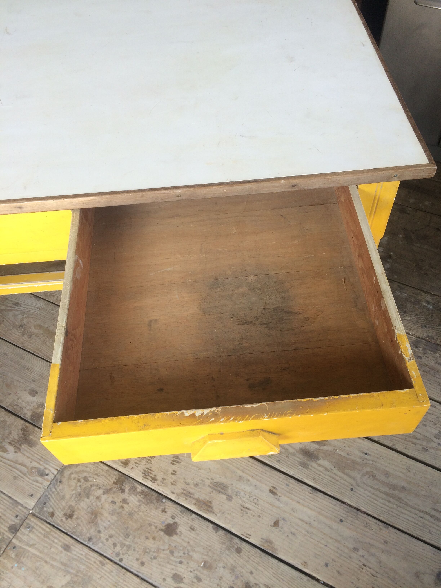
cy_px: 294
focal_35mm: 29
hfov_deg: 48.2
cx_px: 220
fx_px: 493
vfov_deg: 61.7
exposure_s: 1/100
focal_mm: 4.15
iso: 50
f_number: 2.2
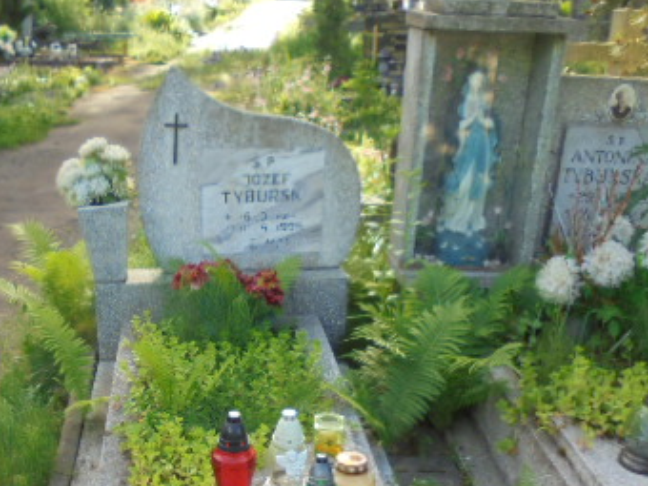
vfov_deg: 29.2
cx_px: 170
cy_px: 366
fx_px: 917
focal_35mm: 49
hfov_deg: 38.0
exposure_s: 1/125
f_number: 3.5
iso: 100
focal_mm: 4.6
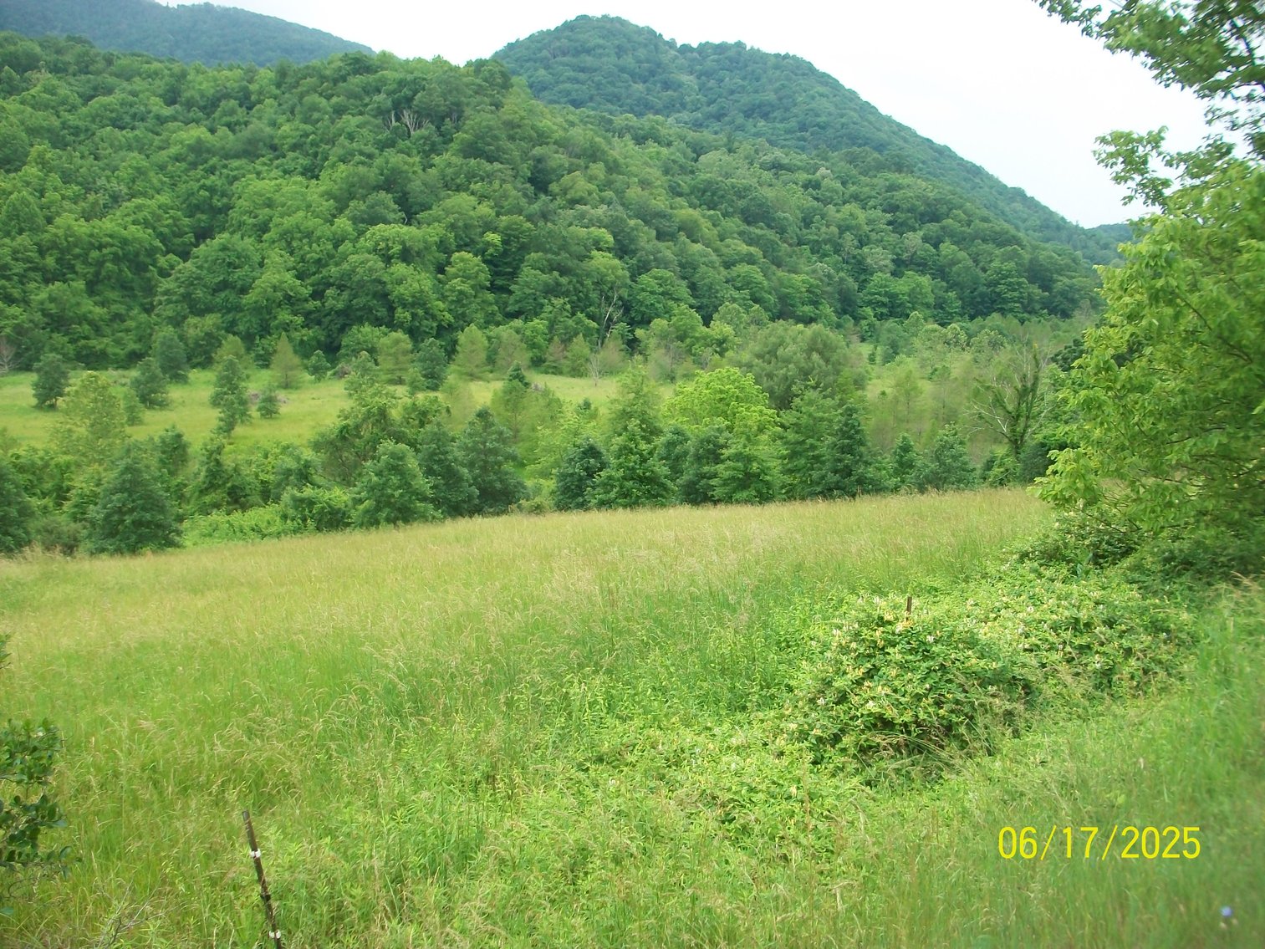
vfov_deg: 41.8
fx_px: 1243
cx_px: 632
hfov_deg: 54.0
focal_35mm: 34
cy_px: 474
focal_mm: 5.7
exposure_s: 1/320
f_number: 2.8
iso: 80
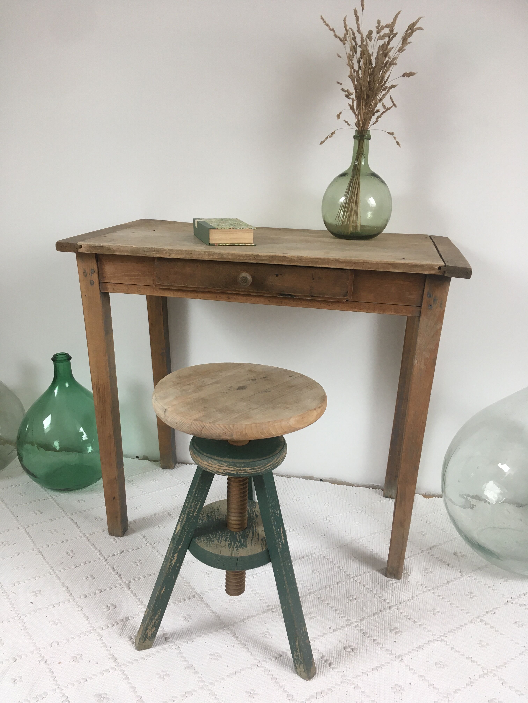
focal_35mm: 29
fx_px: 590
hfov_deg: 48.2
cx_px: 264
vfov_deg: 61.7
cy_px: 352
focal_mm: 4.15
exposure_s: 1/33
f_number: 2.2
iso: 25
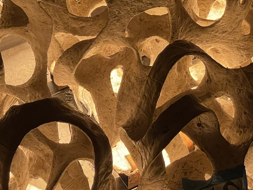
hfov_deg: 16.3
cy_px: -22
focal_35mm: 121
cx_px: 104
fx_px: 884
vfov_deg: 12.0
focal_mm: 6
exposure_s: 1/50
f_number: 2
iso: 320
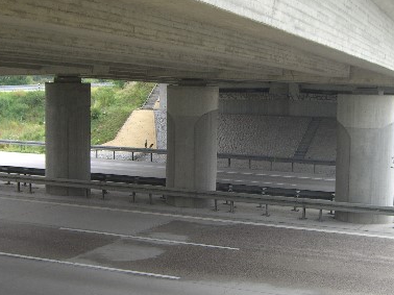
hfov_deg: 27.4
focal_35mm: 71
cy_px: 157
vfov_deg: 20.7
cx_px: 206
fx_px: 808
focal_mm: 9.5
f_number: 3.1
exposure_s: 1/125
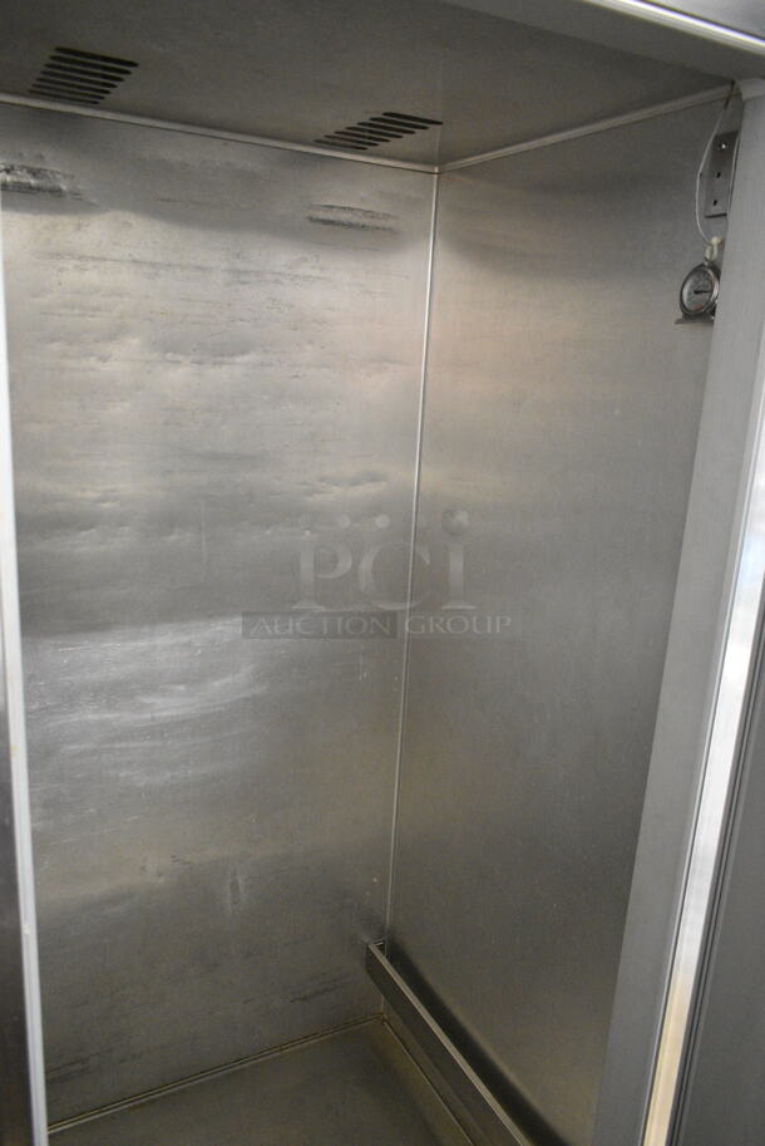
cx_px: 382
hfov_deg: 48.0
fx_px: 859
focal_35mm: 27
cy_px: 573
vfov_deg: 67.3
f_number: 3.5
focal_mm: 18
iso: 4000
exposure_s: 1/30
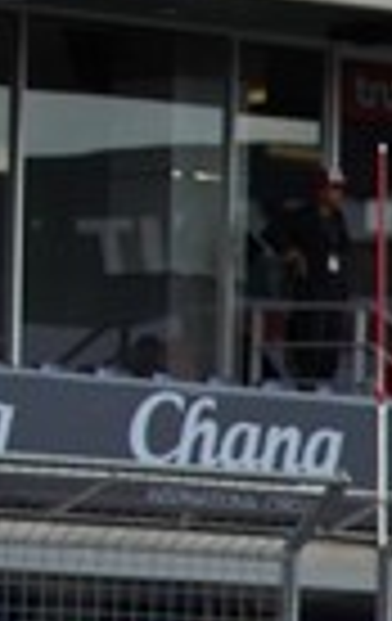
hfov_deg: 2.4
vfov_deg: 3.9
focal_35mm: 530
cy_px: 868
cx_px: 1473
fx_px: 9003
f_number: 5.6
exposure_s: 1/800
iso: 400
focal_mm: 100
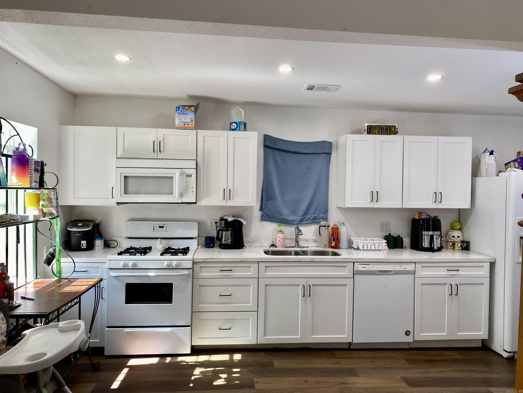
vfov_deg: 53.1
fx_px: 393
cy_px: 196
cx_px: 262
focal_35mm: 26
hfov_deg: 67.3
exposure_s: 1/120
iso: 80
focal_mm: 4.25
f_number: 1.8
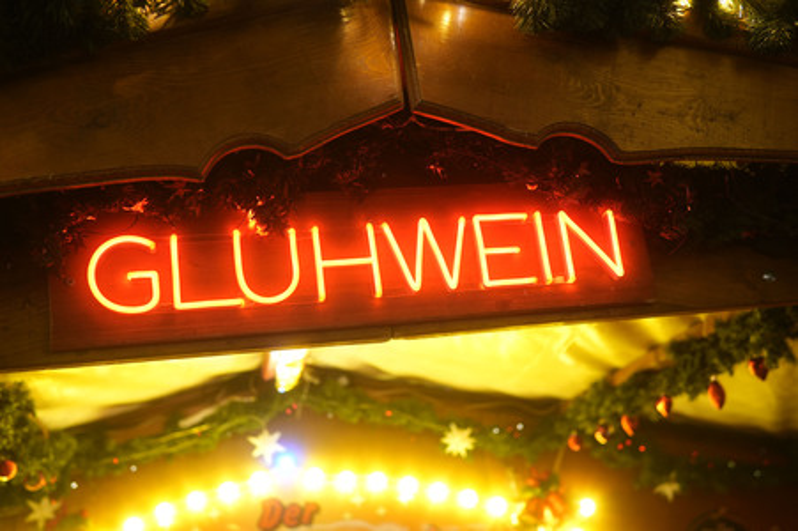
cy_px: 266
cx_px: 399
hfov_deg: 43.6
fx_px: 997
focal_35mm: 45
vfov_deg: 29.8
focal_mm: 30
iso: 640
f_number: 2
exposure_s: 1/60
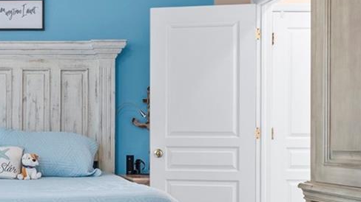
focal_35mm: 55
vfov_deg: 21.7
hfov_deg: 34.2
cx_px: -7
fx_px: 526
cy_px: 137
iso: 320
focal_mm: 16
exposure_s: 1
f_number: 9
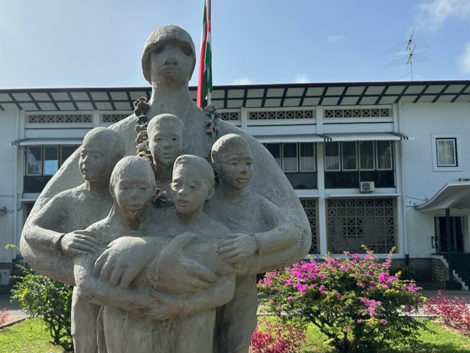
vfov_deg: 44.0
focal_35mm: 32
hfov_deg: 56.6
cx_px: 203
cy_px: 210
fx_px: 434
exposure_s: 1/3247
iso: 80
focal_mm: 6.86
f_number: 1.78
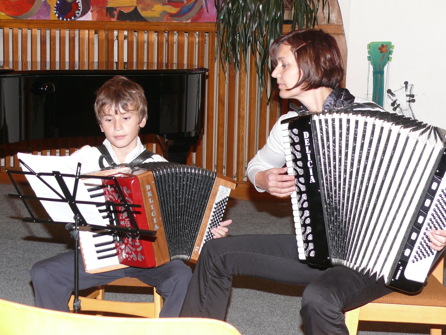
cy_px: 168
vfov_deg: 19.9
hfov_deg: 26.3
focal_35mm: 74
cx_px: 223
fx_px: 953
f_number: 3.2
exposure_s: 1/30
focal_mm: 11.3
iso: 100
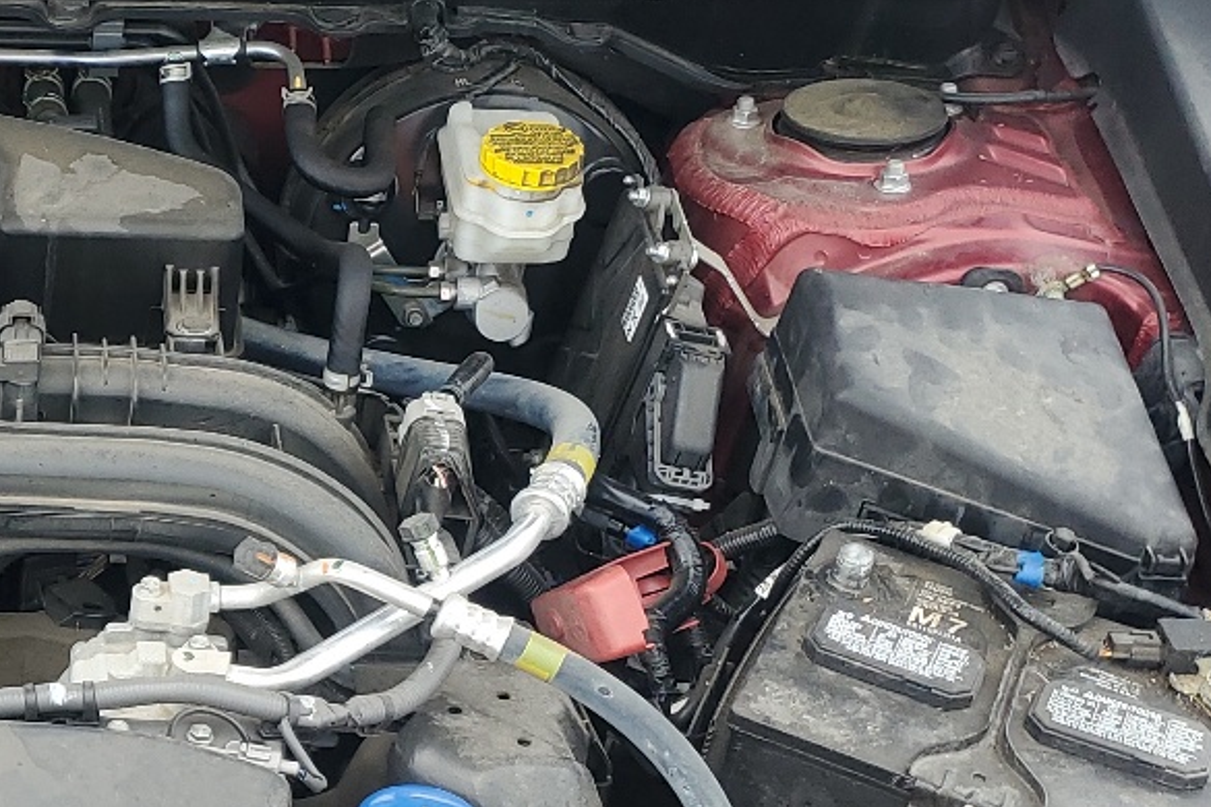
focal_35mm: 74
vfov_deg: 18.3
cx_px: -83
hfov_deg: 25.6
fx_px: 2489
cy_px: 633
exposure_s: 1/500
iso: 50
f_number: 1.5
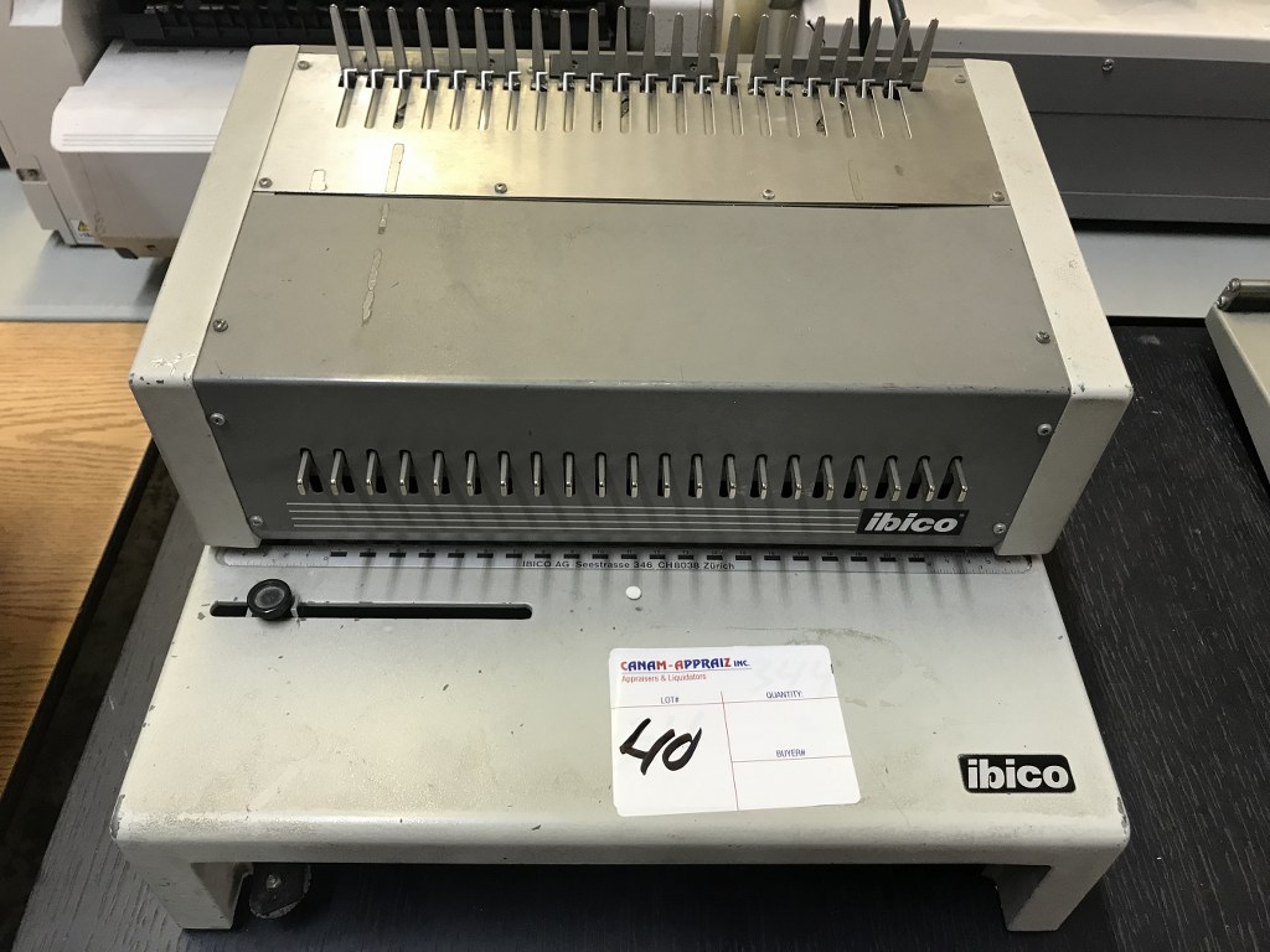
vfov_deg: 49.7
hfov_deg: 63.4
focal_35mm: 28
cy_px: 476
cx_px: 635
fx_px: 1027
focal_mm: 3.99
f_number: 1.8
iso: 40
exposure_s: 1/24
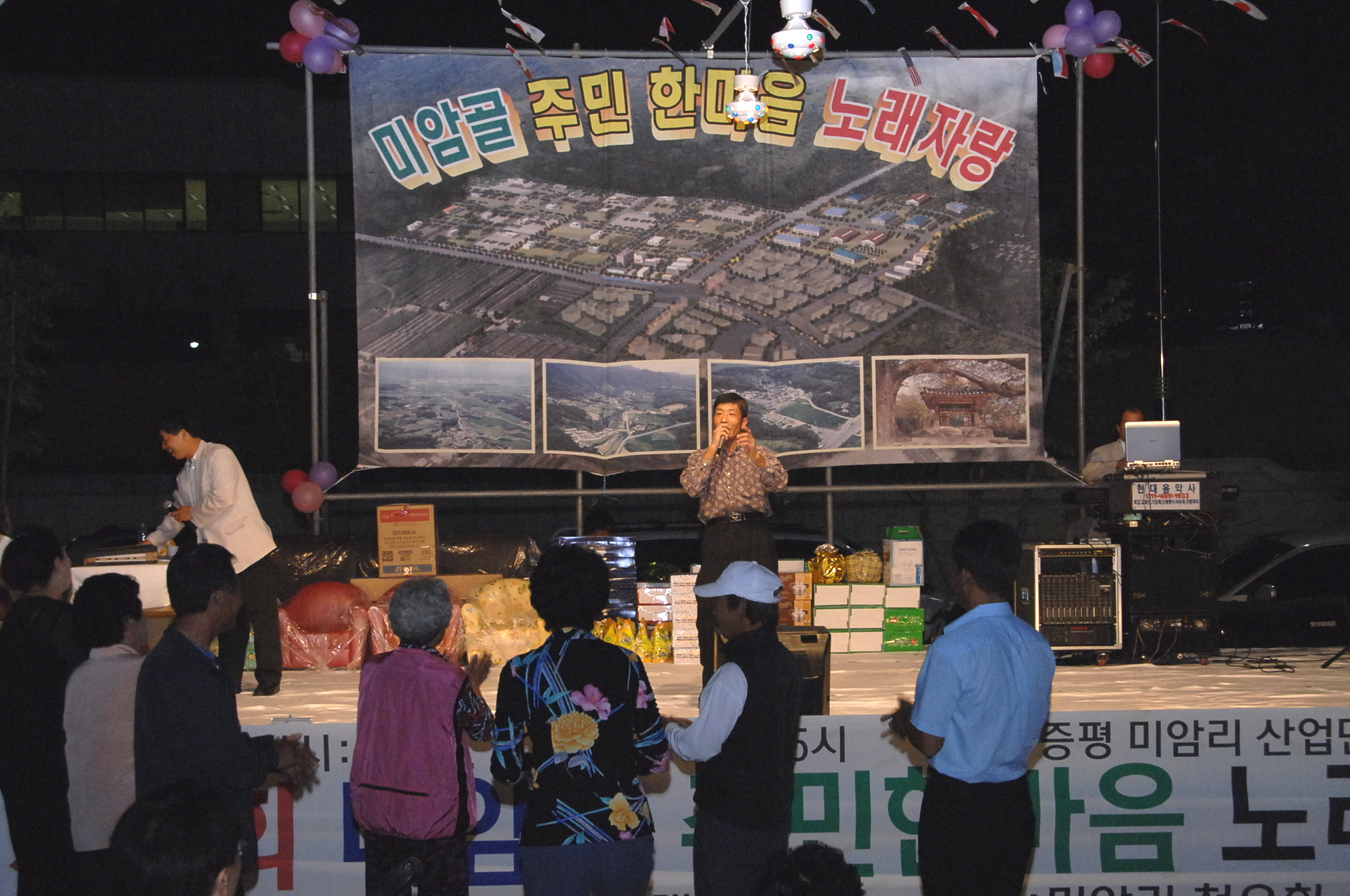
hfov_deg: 41.2
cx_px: 675
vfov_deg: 28.0
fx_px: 1798
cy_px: 448
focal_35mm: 48
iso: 800
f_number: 6.7
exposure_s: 1/60
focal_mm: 32
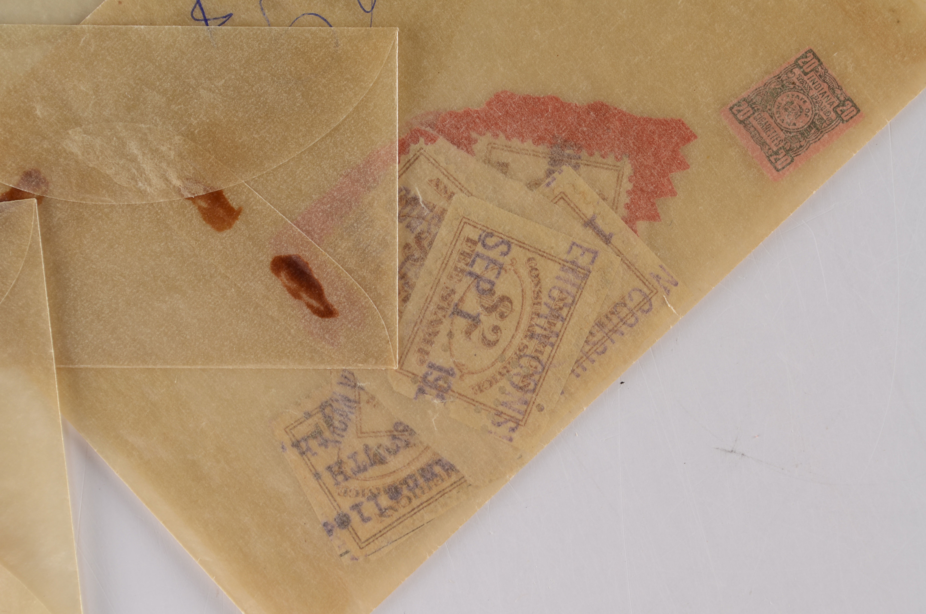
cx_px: 463
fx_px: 2118
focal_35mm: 82
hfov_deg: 24.7
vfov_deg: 16.5
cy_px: 307
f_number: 10
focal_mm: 55
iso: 100
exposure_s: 1/80
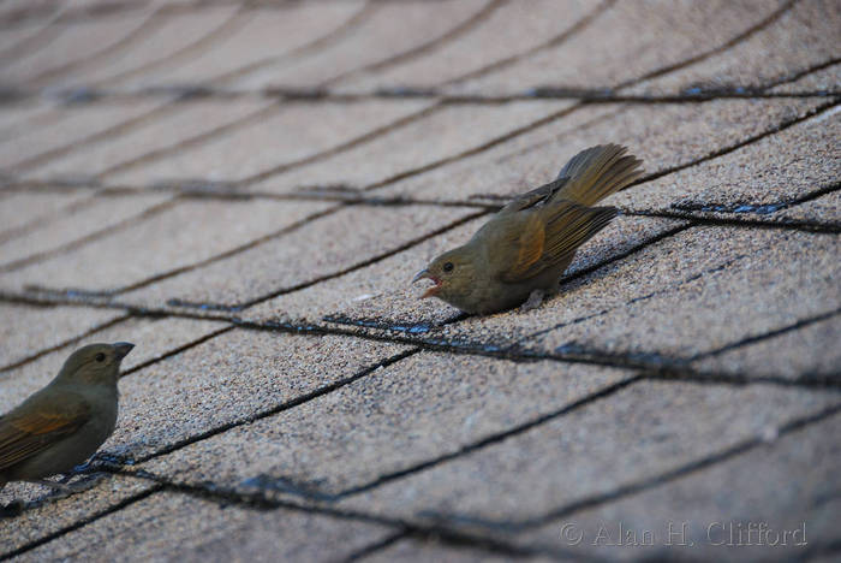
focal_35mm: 300
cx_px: 420
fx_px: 7014
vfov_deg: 4.6
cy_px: 282
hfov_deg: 6.9
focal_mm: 200
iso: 640
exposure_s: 1/400
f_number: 5.6
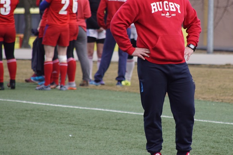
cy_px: 56
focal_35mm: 536
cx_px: 157
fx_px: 3468
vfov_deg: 2.6
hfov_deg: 3.8
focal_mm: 200
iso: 200
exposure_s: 1/320
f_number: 6.3
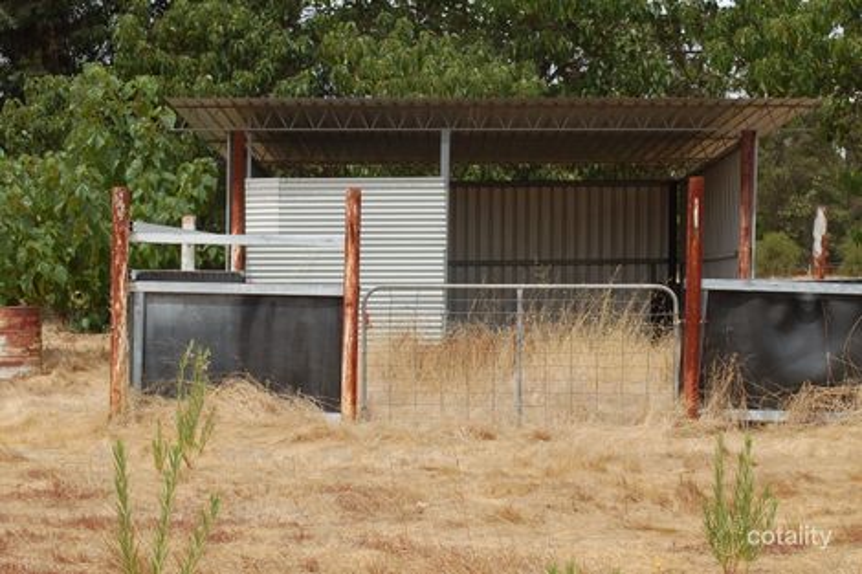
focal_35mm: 57
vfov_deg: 23.8
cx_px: 431
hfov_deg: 35.1
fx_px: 1364
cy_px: 287
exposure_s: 1/320
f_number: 9
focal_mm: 38
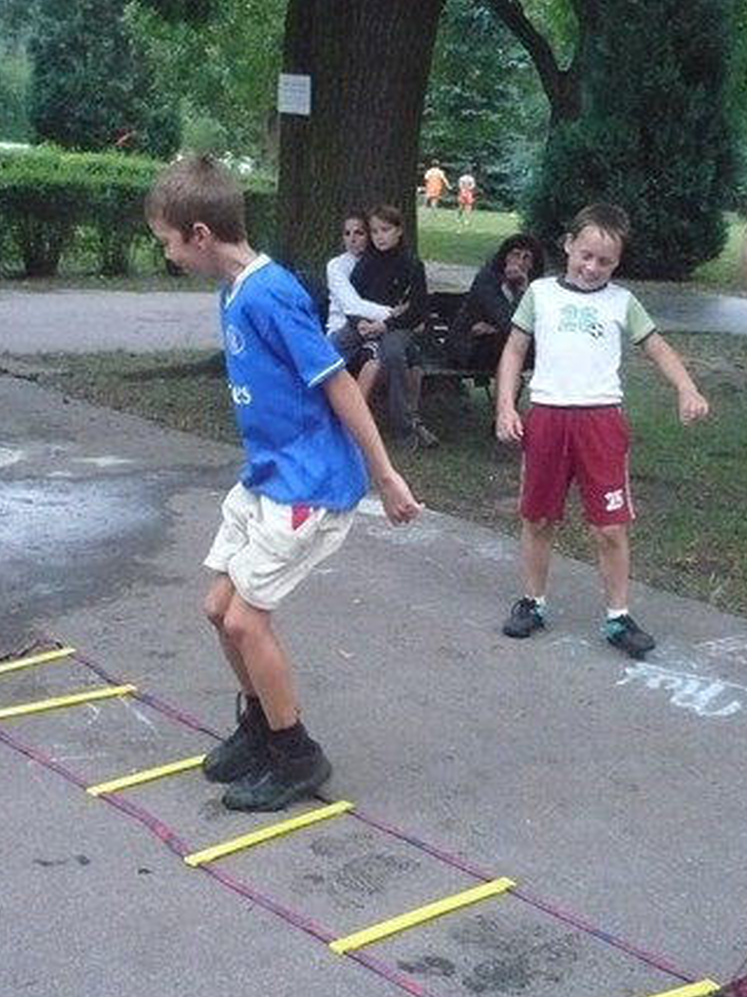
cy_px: 521
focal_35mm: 54
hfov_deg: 27.0
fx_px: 1555
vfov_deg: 35.5
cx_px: 357
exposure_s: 1/160
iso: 800
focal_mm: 5.8
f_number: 2.8
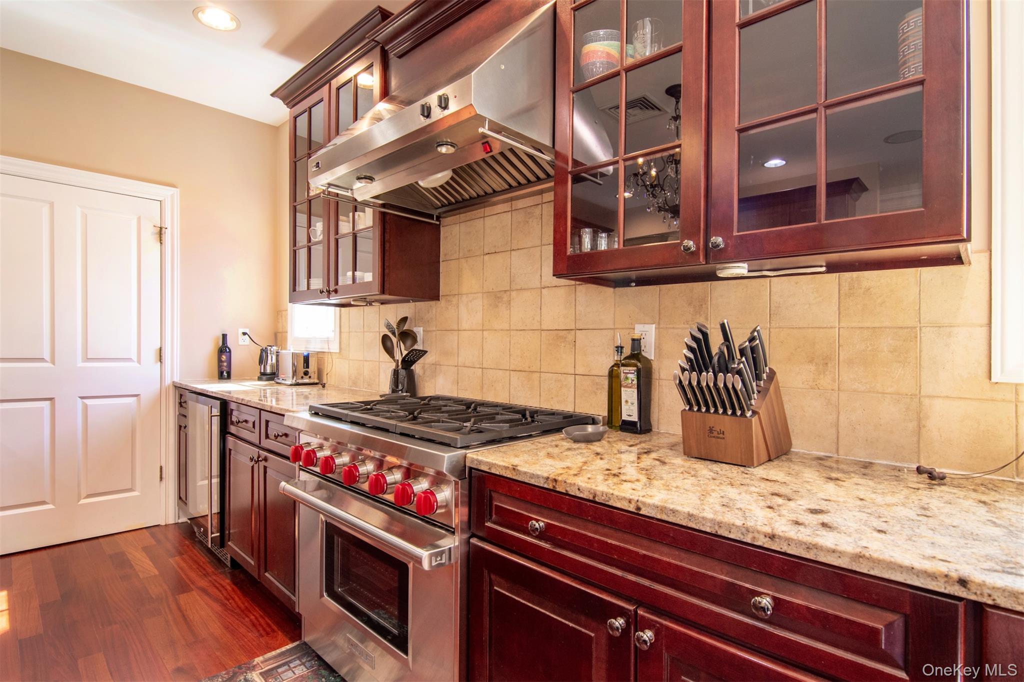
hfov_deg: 95.0
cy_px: 341
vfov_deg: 72.0
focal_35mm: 16
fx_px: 469
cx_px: 512
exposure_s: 1/15
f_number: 8
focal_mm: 11
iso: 640
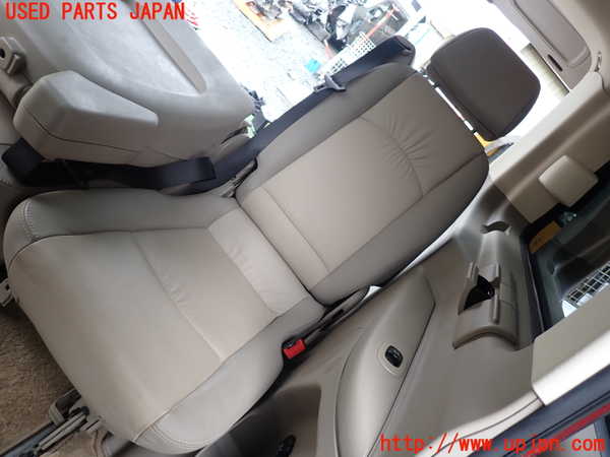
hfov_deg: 69.4
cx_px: 305
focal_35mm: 25
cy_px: 228
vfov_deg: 54.9
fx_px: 441
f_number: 2
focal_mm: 4.5
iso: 100
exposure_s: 1/60
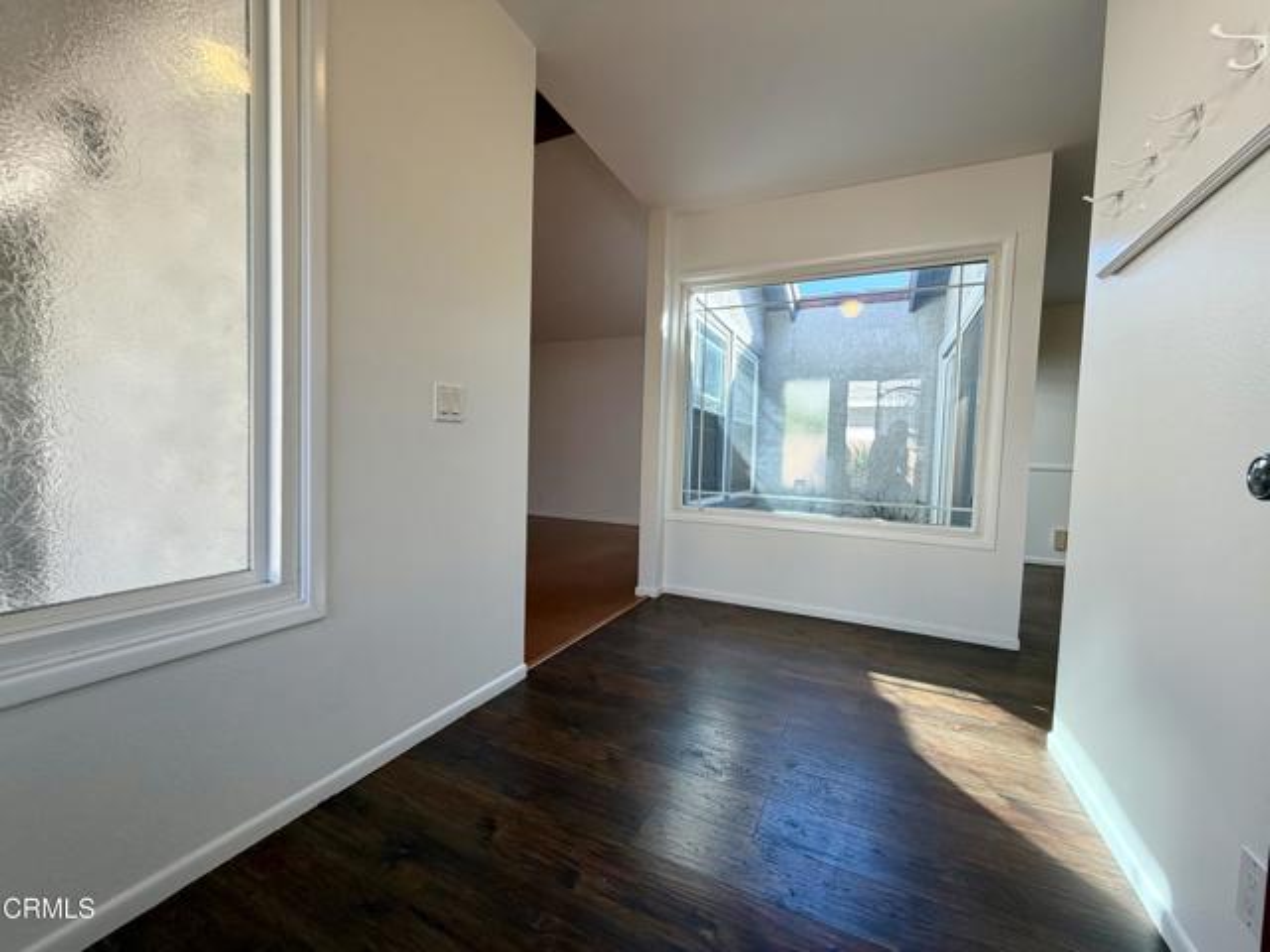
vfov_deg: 85.7
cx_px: 635
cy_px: 476
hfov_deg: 102.1
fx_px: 514
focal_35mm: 14
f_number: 2.2
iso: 80
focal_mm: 2.22
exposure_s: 1/120
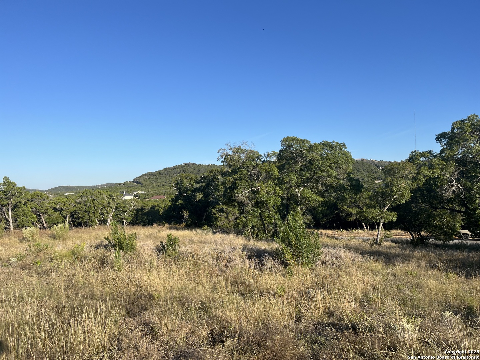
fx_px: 361
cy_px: 180
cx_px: 240
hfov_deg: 67.3
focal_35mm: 26
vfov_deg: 53.1
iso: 50
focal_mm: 5.1
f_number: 1.6
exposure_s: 1/2899
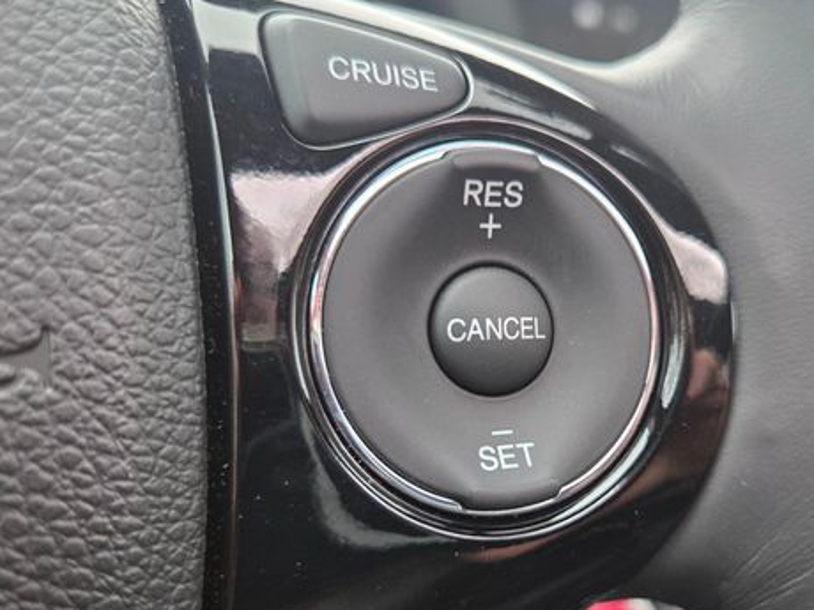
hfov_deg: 56.0
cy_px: 362
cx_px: 520
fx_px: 752
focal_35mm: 32
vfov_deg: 44.0
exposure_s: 1/180
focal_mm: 5.4
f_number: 1.8
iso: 200
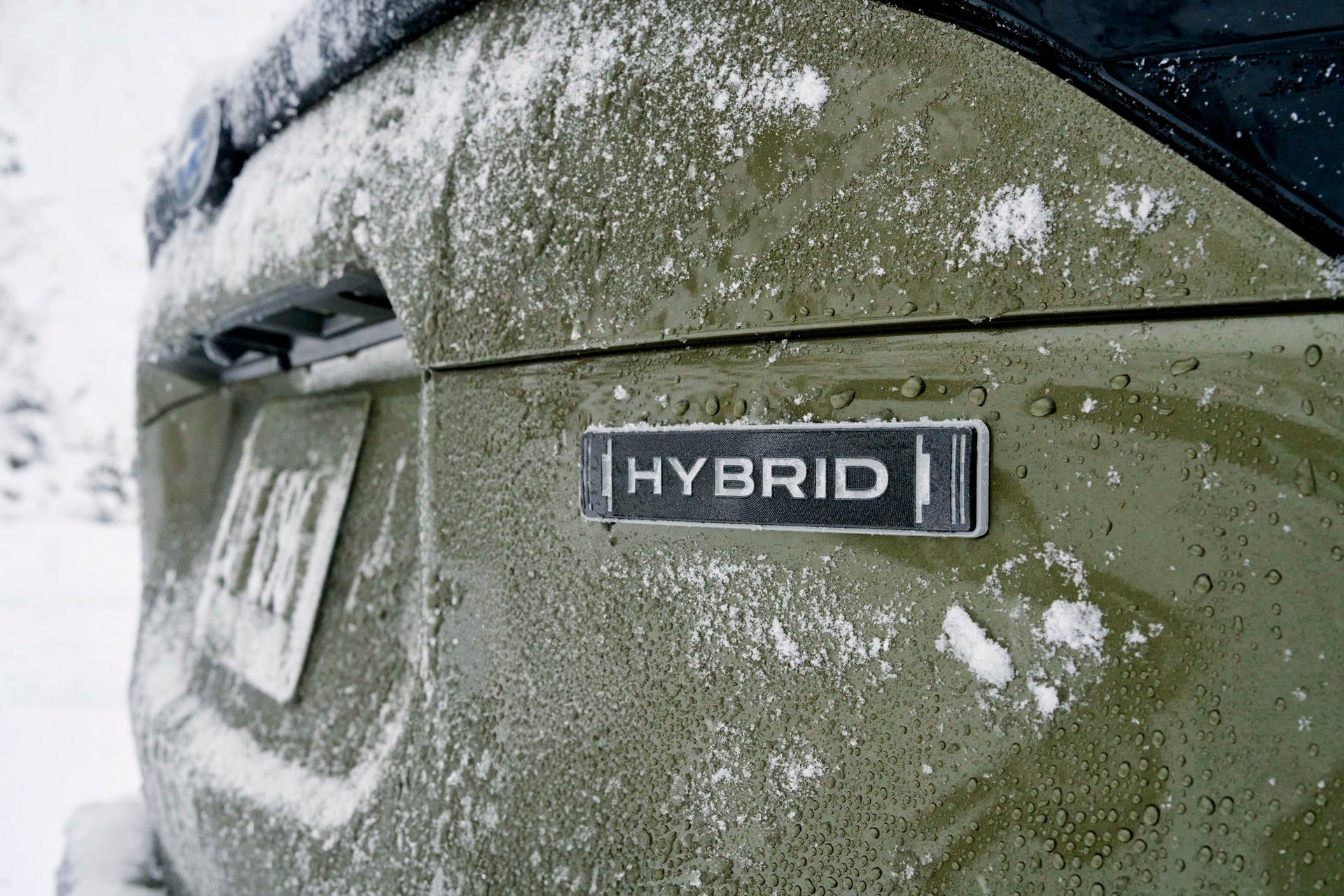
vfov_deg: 28.6
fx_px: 1755
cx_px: 672
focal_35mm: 47
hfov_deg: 41.9
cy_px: 448
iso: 4000
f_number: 14
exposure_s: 1/160
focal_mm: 47
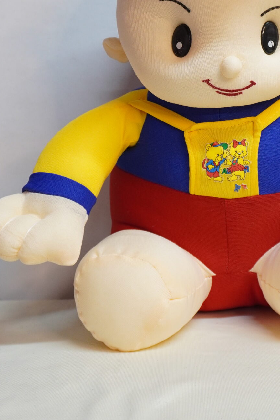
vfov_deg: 30.1
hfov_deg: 20.7
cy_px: 72
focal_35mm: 65
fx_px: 758
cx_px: 225
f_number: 5
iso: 800
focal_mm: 22
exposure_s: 1/25
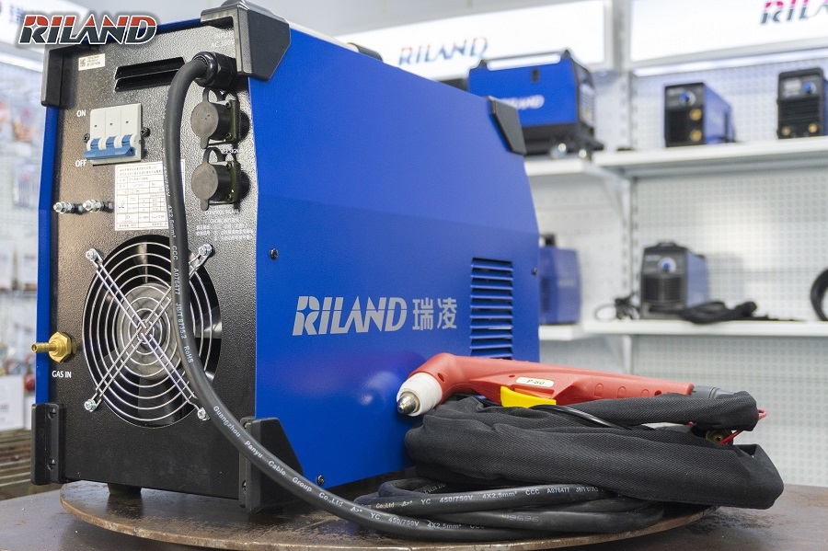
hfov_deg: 45.0
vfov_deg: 30.8
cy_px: 276
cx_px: 414
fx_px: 1000
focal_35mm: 44
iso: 2000
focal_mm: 29
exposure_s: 1/80
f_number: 4.5
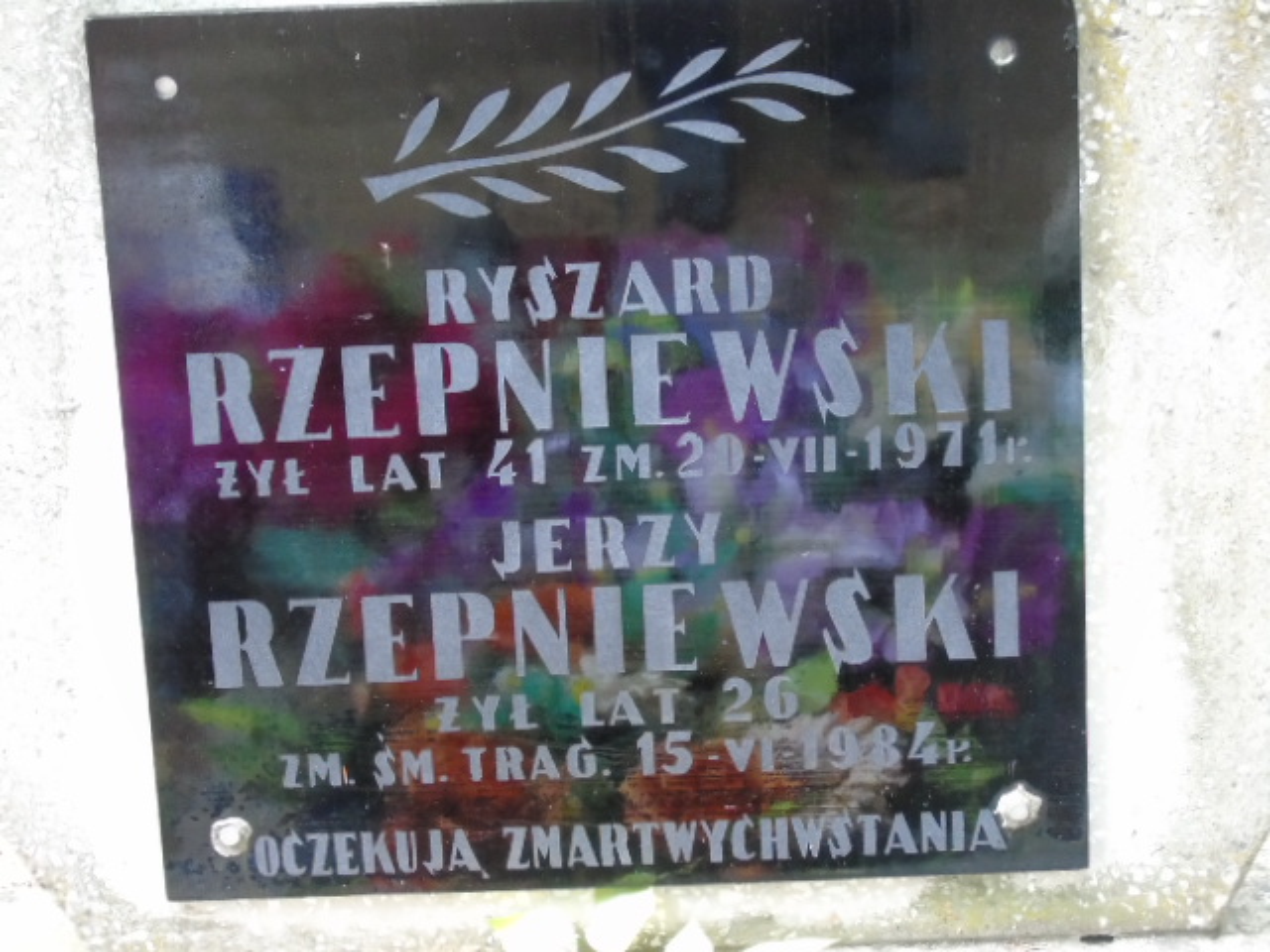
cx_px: 635
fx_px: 4549
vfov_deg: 12.0
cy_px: 476
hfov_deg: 15.9
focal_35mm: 124
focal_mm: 22
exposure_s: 1/20
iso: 640
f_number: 4.6
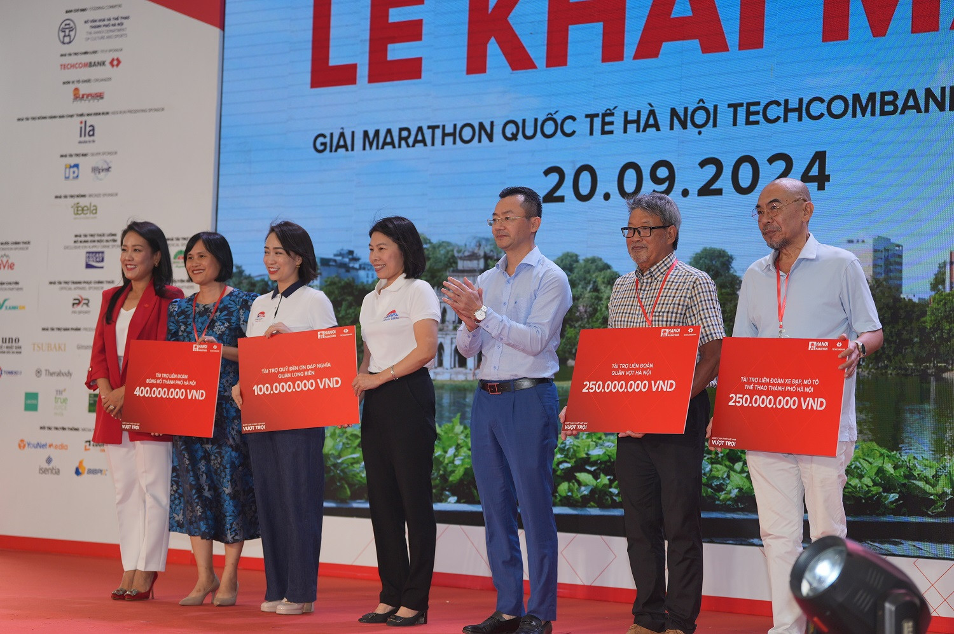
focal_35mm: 83
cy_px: 317
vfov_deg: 16.4
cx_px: 477
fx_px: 2197
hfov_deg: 24.5
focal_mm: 83
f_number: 2.8
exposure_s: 1/500
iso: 250
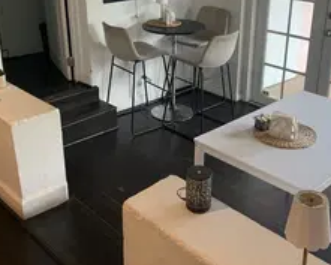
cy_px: 99
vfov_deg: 32.6
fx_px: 451
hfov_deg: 40.3
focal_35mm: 46
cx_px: 183
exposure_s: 1/60
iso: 200
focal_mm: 4.25
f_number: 1.8
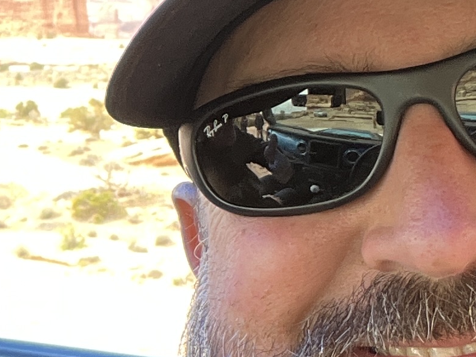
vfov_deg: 12.5
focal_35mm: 118
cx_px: -231
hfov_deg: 15.4
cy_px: 228
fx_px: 1622
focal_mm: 2.71
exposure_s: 1/121
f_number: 2.2
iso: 64
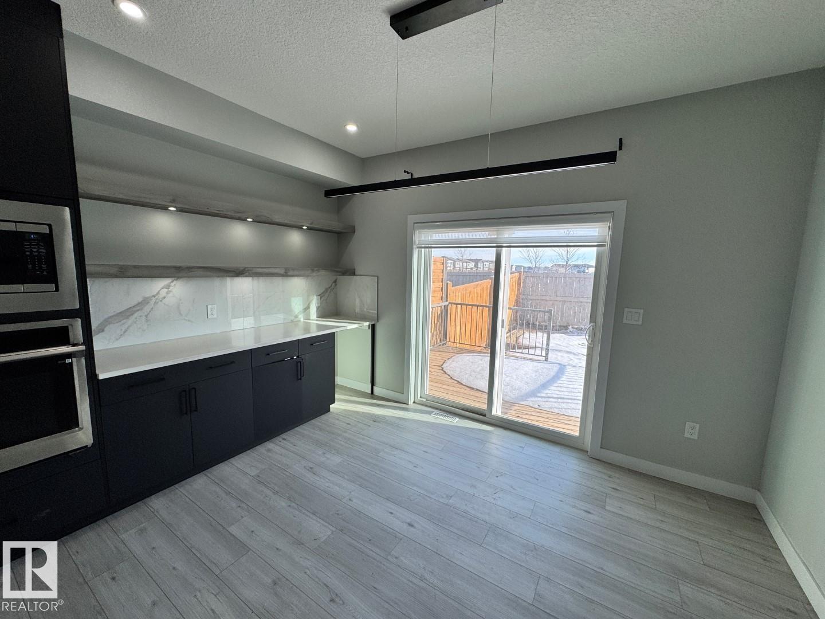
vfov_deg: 85.7
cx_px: 412
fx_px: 334
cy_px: 310
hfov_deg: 102.1
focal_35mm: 14
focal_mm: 2.22
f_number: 2.2
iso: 40
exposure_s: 1/335
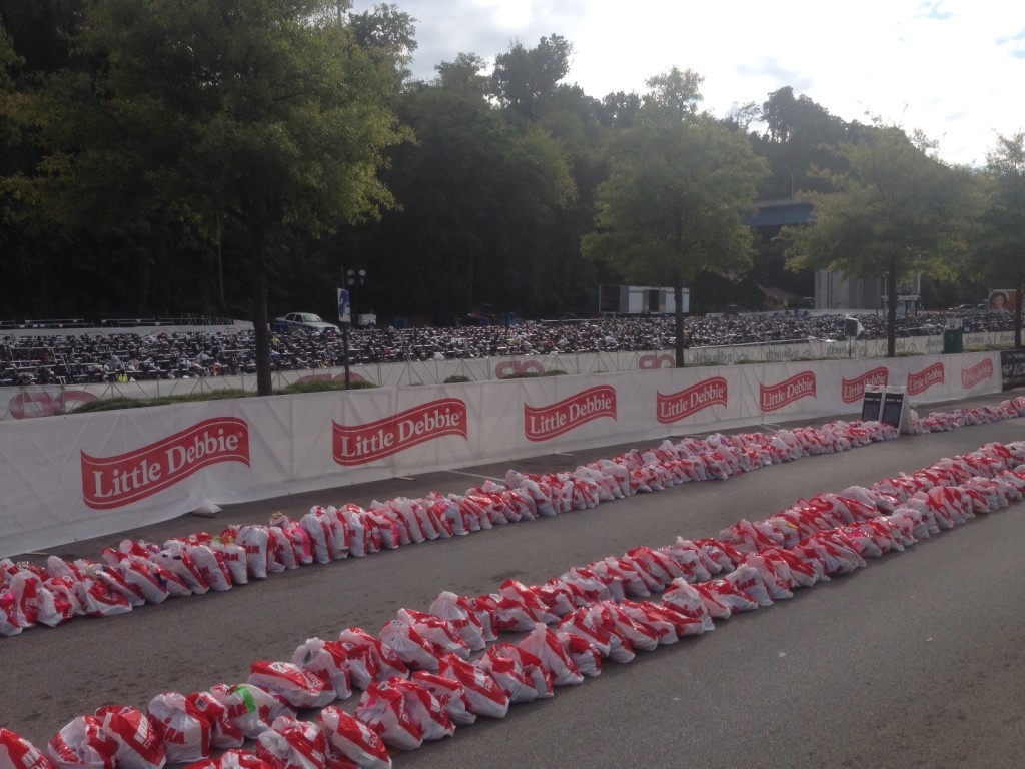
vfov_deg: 42.9
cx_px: 512
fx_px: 977
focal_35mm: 33
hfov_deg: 55.4
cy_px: 384
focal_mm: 4.12
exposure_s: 1/1938
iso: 50
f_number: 2.4
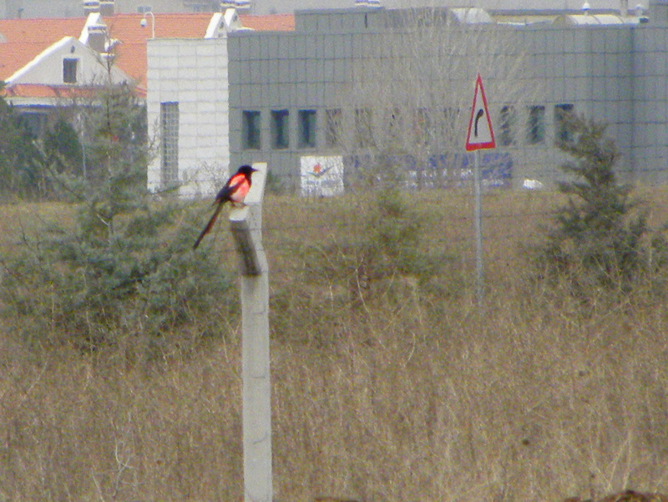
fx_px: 12056
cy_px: 251
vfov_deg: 2.4
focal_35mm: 624
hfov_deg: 3.2
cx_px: 334
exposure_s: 1/166
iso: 186
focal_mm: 110.4
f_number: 5
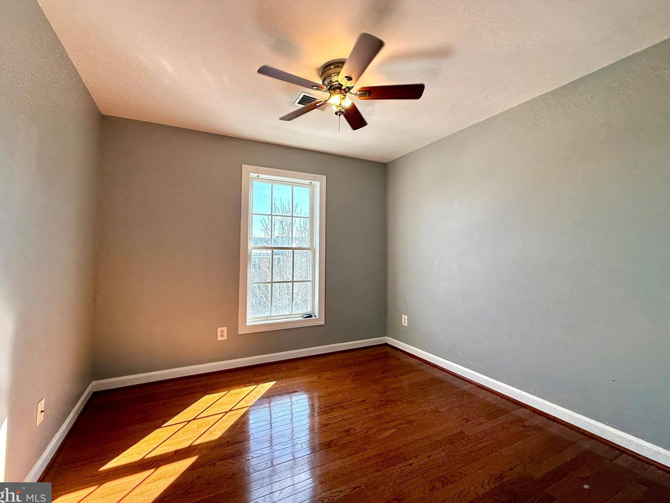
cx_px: 323
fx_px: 290
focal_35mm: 15
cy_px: 242
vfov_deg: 81.7
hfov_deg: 98.1
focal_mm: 2.22
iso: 64
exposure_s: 1/212
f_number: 2.2
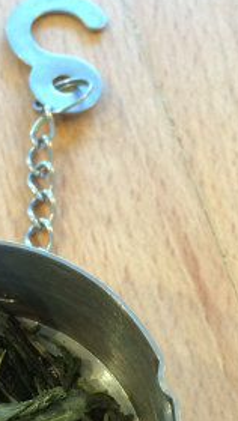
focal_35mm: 69
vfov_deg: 29.6
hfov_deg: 16.9
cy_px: 356
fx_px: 772
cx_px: -35
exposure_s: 1/33
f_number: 2.2
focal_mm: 4.15
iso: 100
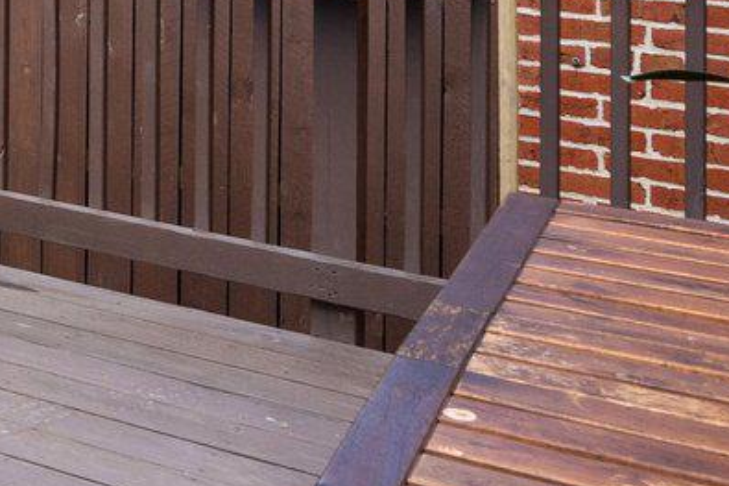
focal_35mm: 83
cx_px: -519
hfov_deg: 19.4
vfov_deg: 15.1
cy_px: -271
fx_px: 1680
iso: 320
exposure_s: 1/100
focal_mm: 16
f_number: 13
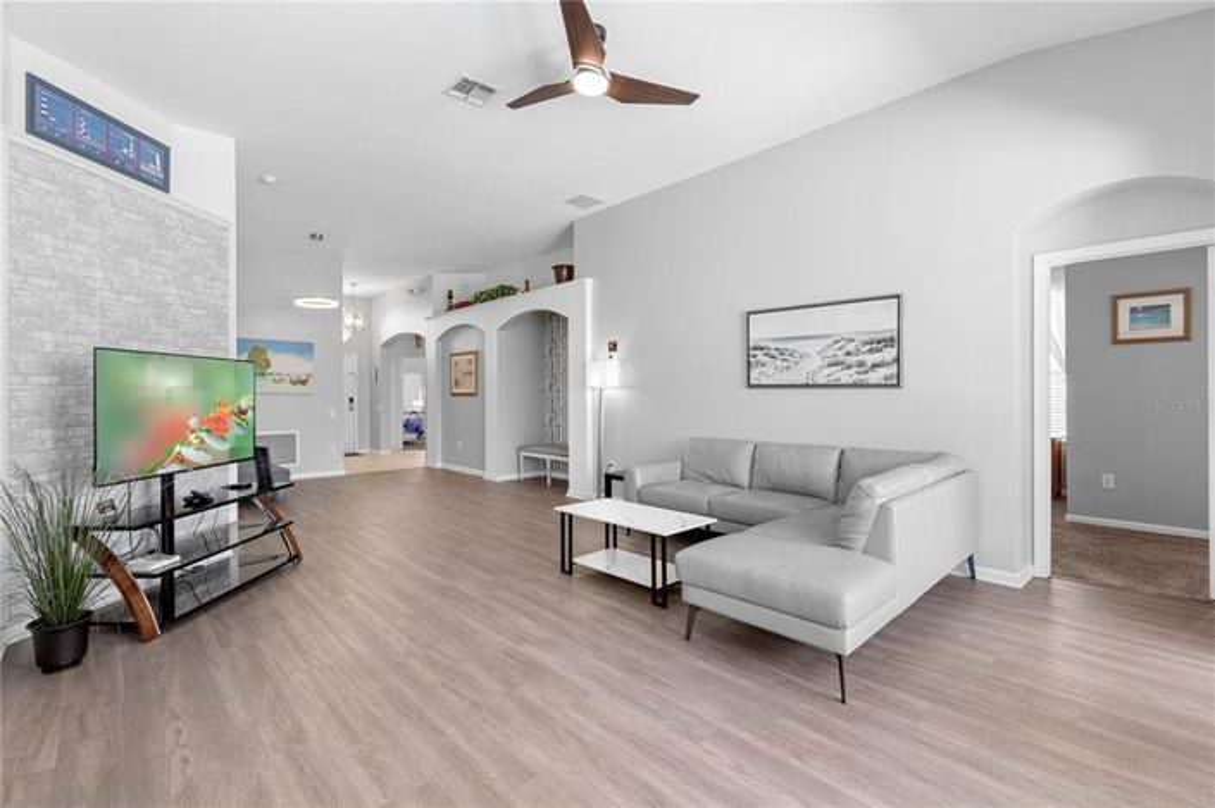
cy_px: 404
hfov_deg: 96.8
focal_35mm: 16
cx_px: 608
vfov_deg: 73.7
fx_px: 540
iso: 800
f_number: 8
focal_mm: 16
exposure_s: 1/10
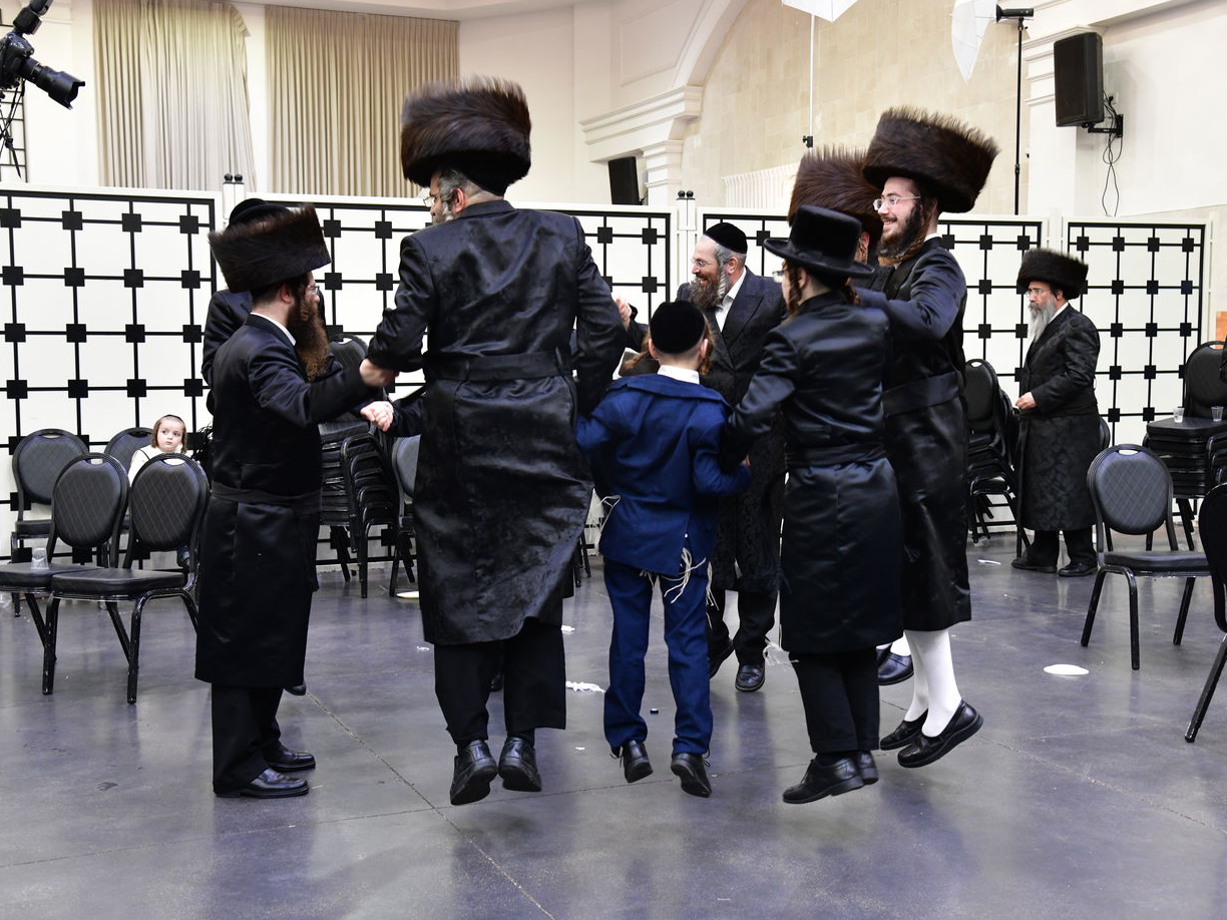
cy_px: 453
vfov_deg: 32.9
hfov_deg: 42.9
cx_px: 603
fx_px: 1560
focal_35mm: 44
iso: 2000
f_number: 5.6
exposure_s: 1/100
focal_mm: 40
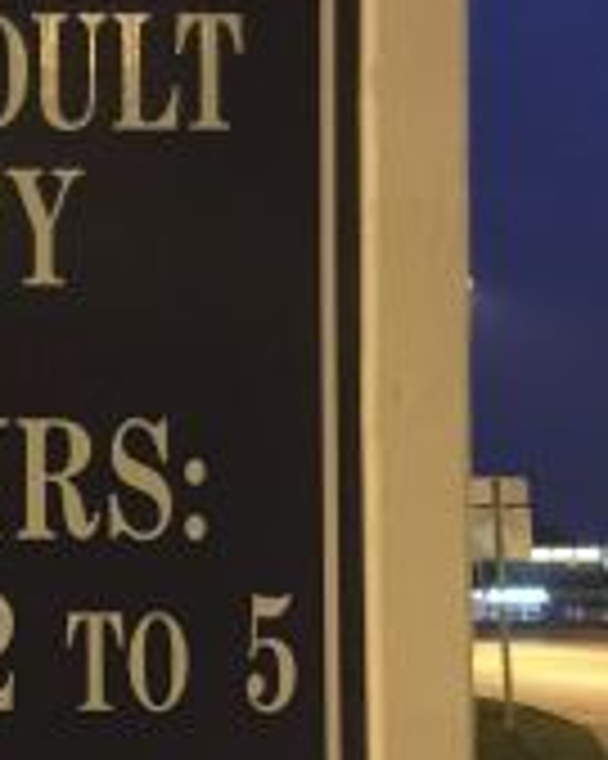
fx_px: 2409
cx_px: -203
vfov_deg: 18.0
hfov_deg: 13.8
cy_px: 342
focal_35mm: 107
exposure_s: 1/4
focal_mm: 4.15
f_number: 2.2
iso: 200
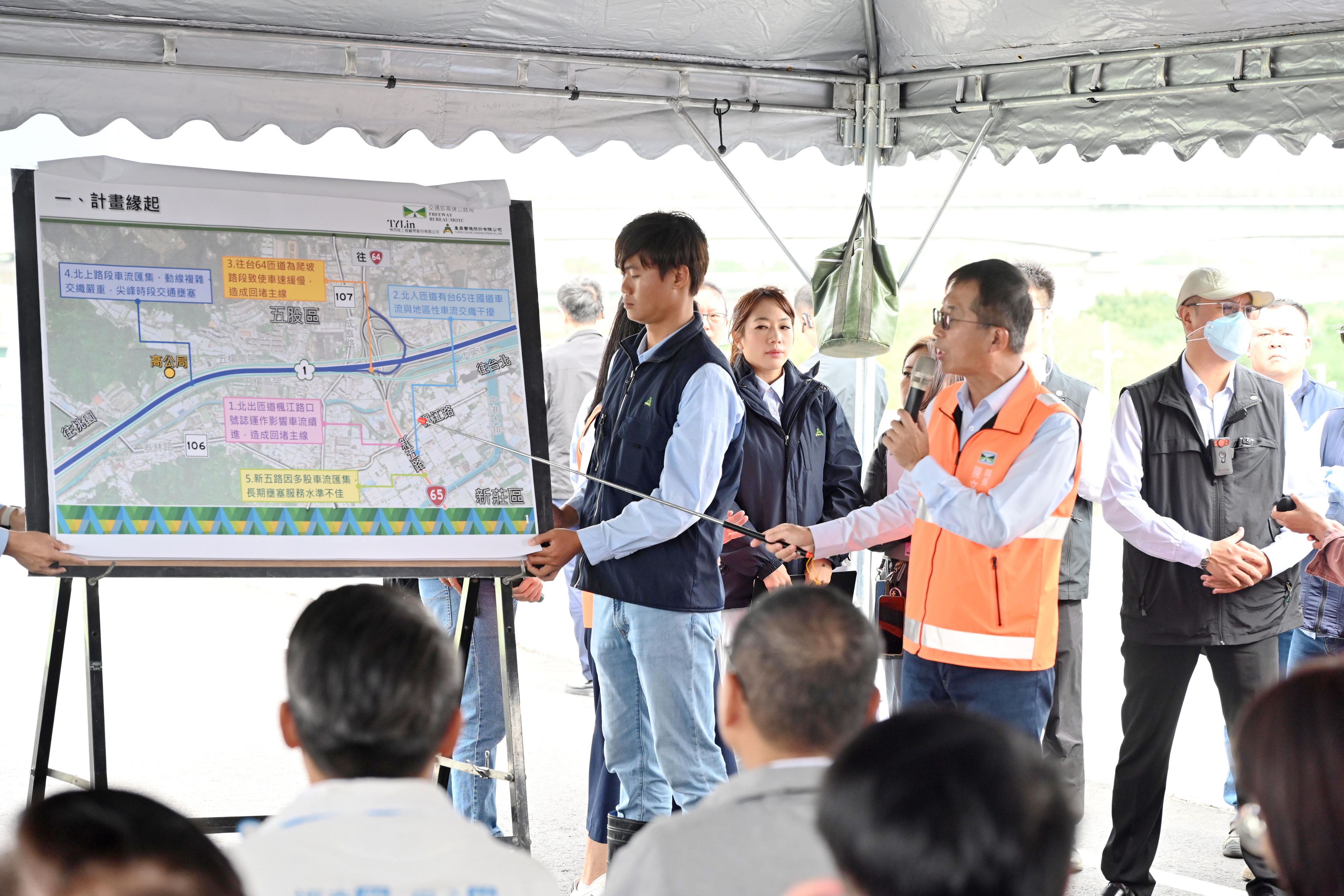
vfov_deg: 17.3
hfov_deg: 25.7
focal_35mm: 79
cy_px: 448
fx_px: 2949
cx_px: 672
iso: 1000
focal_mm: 79
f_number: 4.5
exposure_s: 1/500
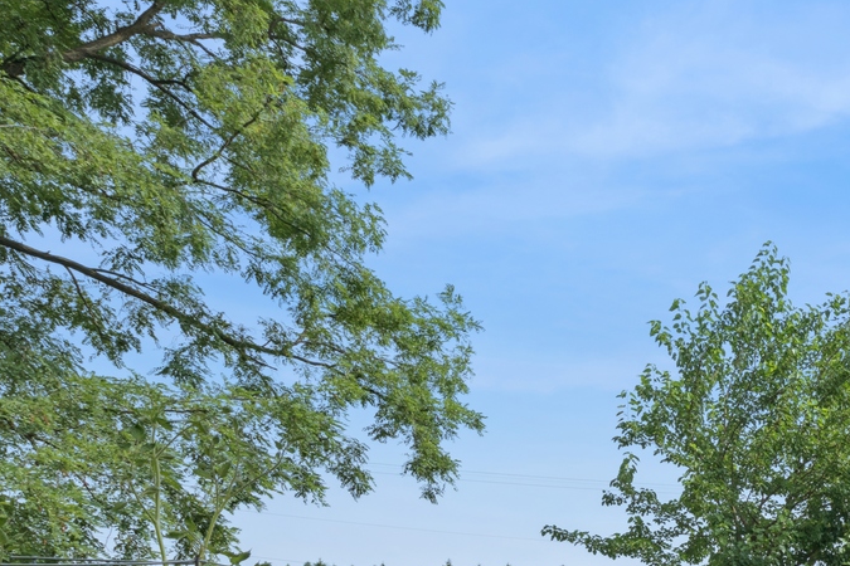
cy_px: 653
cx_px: 983
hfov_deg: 40.2
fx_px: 850
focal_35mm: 36
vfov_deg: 31.7
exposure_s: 1/250
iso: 200
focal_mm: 15
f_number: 9.5
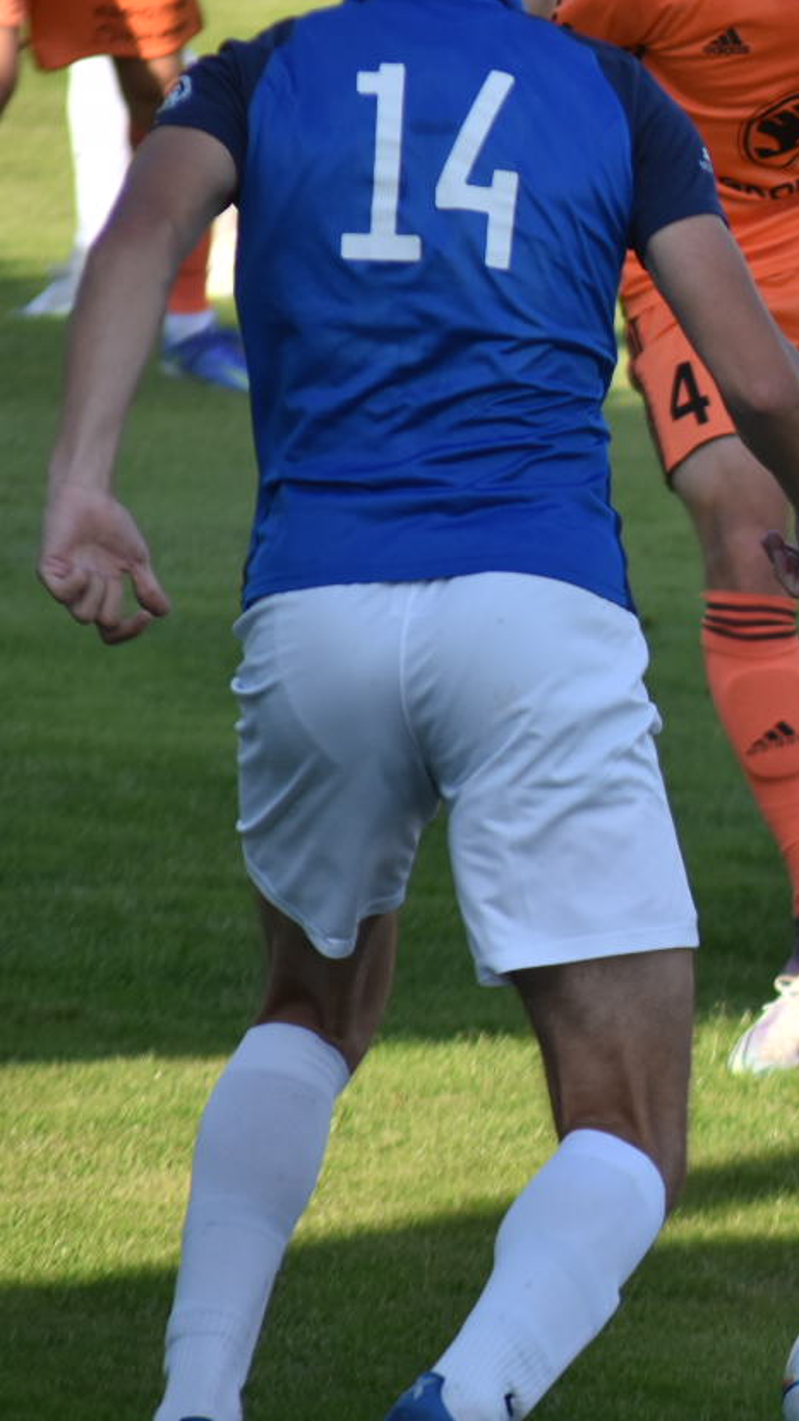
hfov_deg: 2.0
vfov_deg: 3.6
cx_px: 1114
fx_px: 22573
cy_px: 564
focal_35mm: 599
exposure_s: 1/1250
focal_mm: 195
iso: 400
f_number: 5
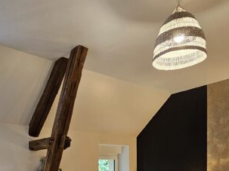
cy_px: 169
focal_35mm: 33
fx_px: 218
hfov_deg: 53.4
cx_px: 63
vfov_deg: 38.4
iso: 400
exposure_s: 1/50
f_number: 2.2
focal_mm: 2.2
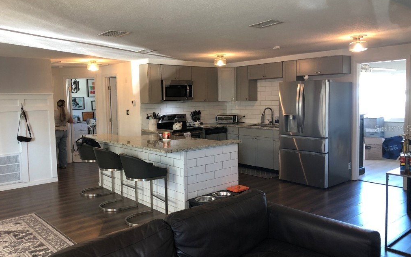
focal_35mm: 30
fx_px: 336
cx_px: 205
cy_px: 128
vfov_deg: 41.8
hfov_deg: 62.9
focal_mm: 3.99
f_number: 1.8
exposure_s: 1/15
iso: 40
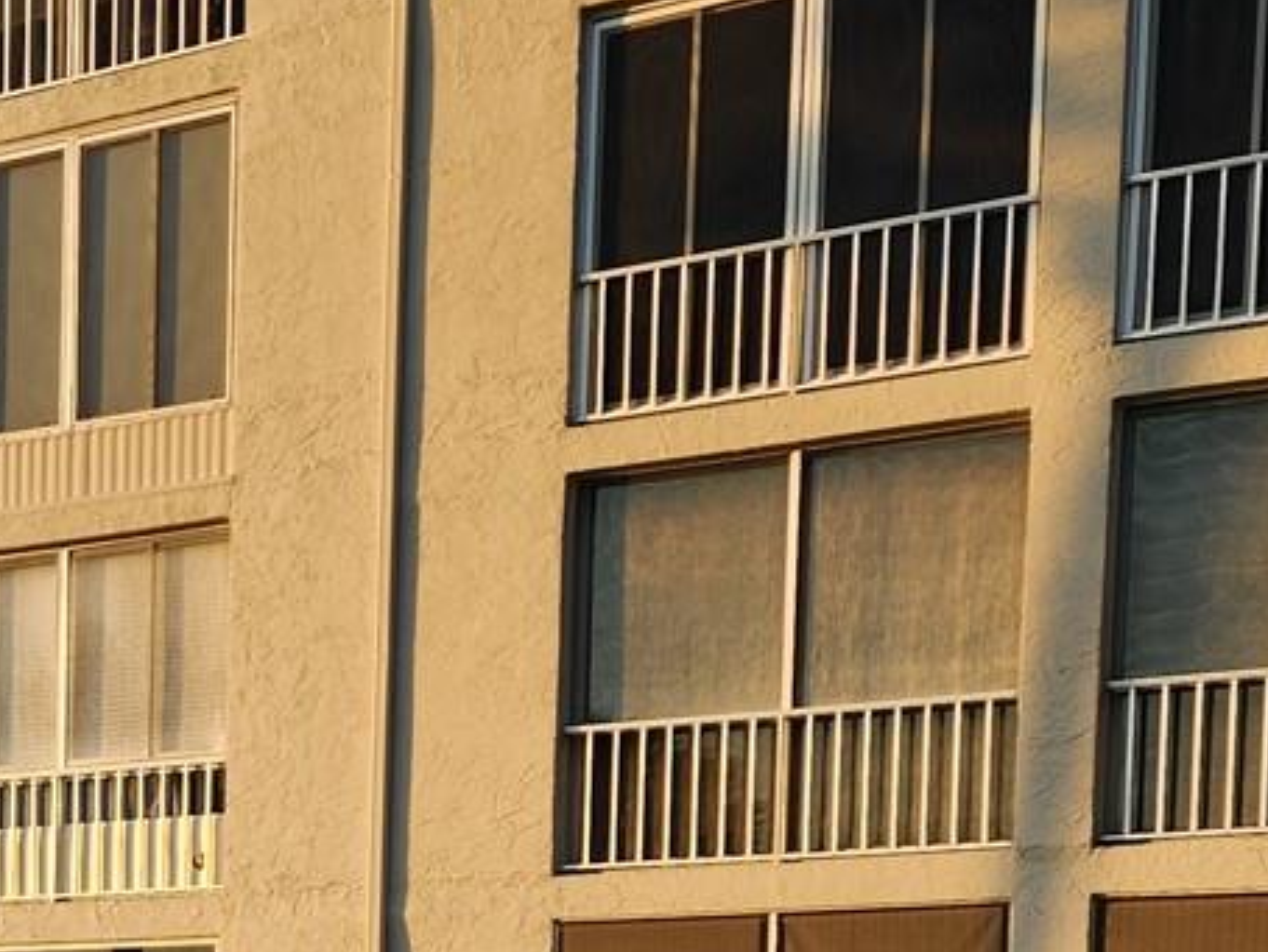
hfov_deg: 21.8
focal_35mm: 81
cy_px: 1295
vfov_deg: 17.0
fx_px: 2969
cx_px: -374
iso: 12
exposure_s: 1/230
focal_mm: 6.4
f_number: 1.8
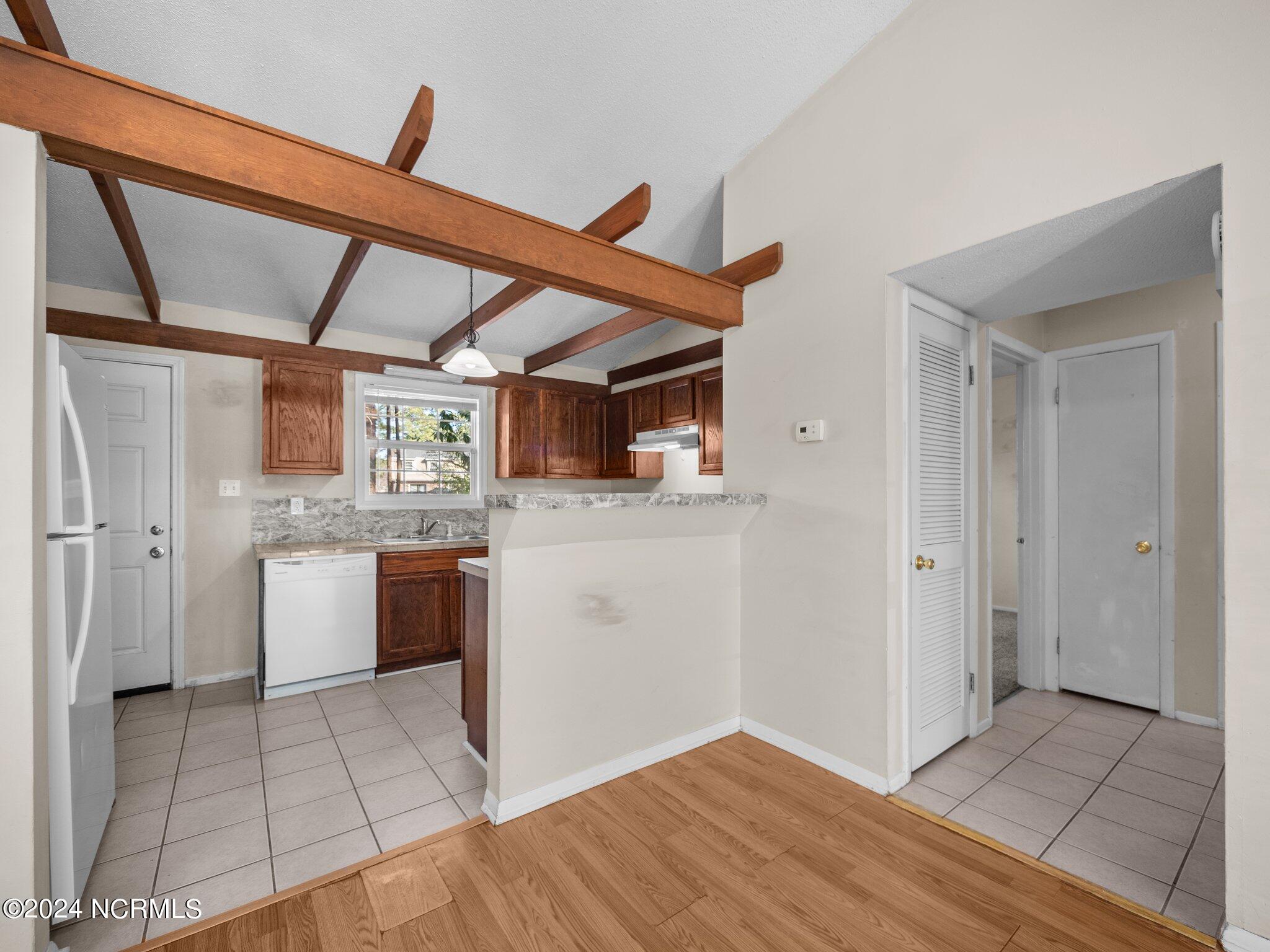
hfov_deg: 102.1
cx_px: 635
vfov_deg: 85.7
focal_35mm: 14
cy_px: 476
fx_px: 514
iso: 400
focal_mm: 7
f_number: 4
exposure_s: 1/10
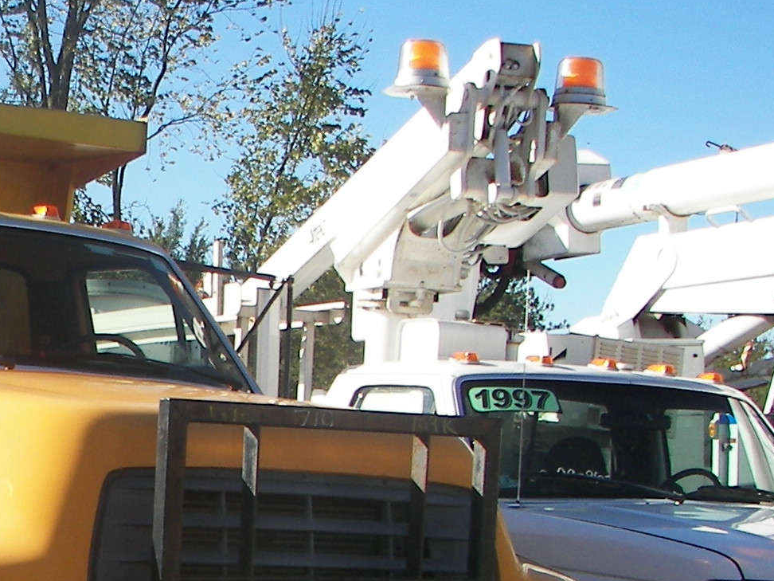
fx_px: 2147
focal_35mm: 96
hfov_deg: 19.6
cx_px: -82
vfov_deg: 15.3
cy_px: 477
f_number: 2.8
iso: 50
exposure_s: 1/640
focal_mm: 6
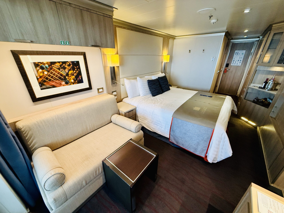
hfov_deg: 102.1
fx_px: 115
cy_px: 106
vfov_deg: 85.7
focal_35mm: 14
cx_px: 142
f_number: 2.2
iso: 320
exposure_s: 1/120
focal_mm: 2.22
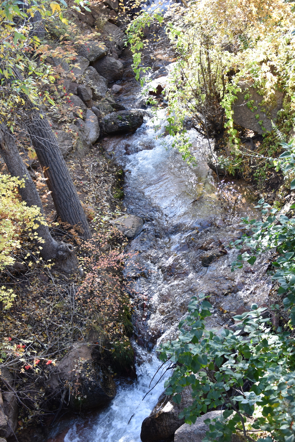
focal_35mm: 58
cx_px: 148
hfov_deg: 23.4
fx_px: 712
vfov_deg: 34.5
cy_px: 221
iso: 640
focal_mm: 58
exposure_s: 1/125
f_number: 4.5
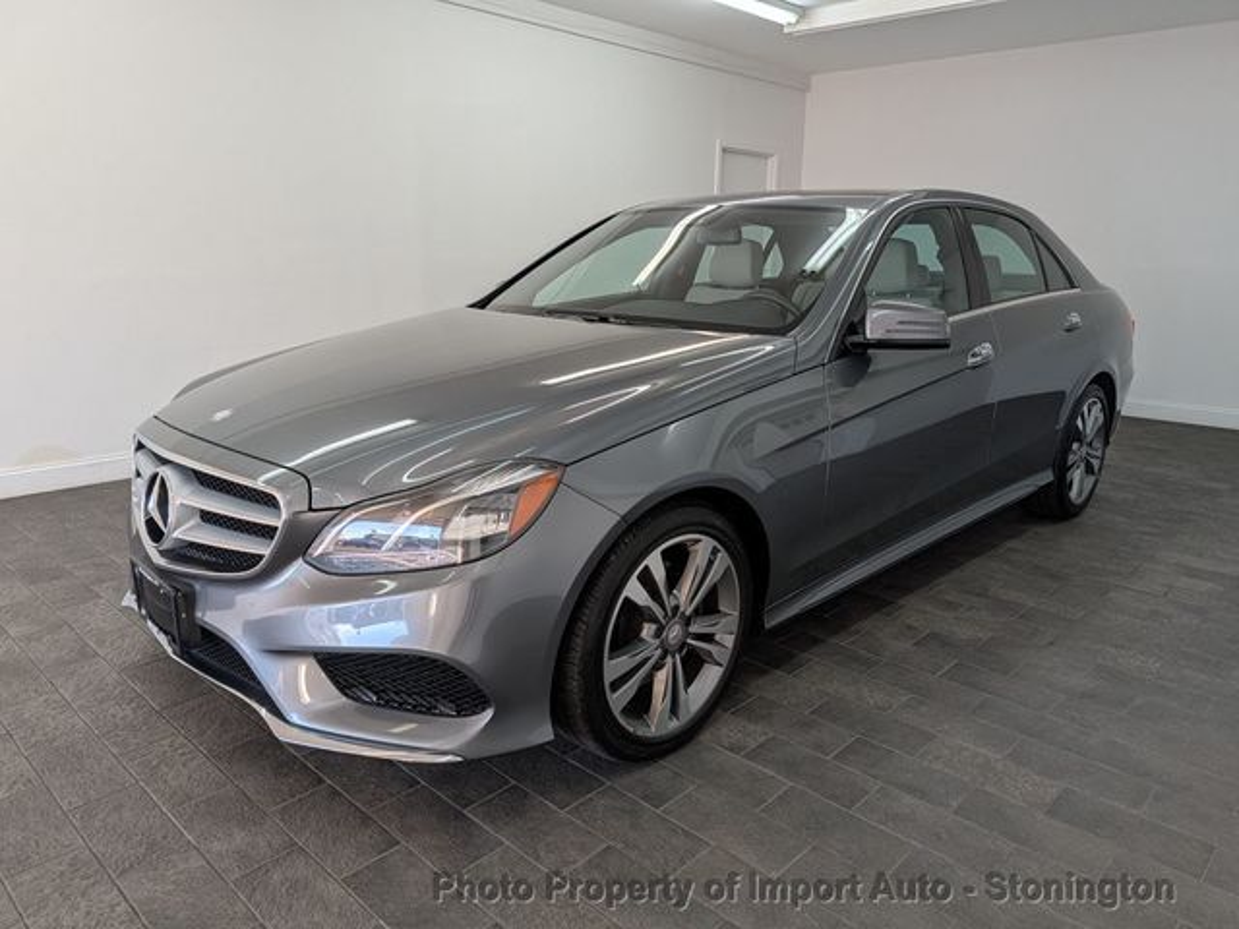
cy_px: 464
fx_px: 859
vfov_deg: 56.8
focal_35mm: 24
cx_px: 620
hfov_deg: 71.6
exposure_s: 1/147
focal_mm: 6.9
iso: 19
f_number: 1.68
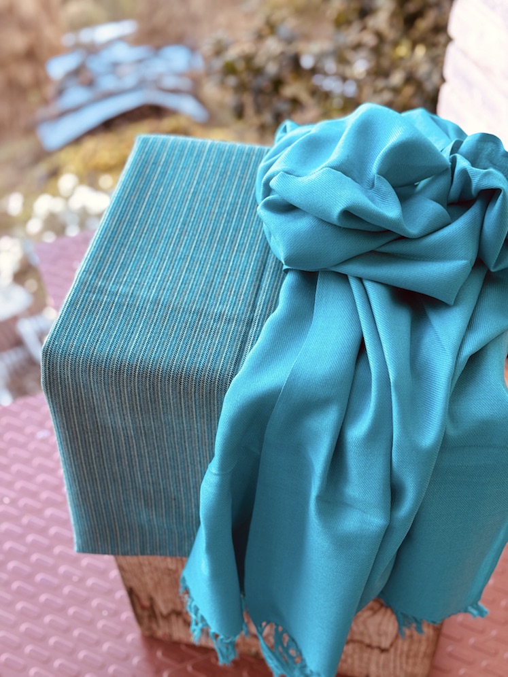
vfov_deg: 39.7
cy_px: 338
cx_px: 254
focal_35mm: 48
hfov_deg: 30.3
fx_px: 939
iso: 64
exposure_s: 1/170
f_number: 1.78
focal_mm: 6.76
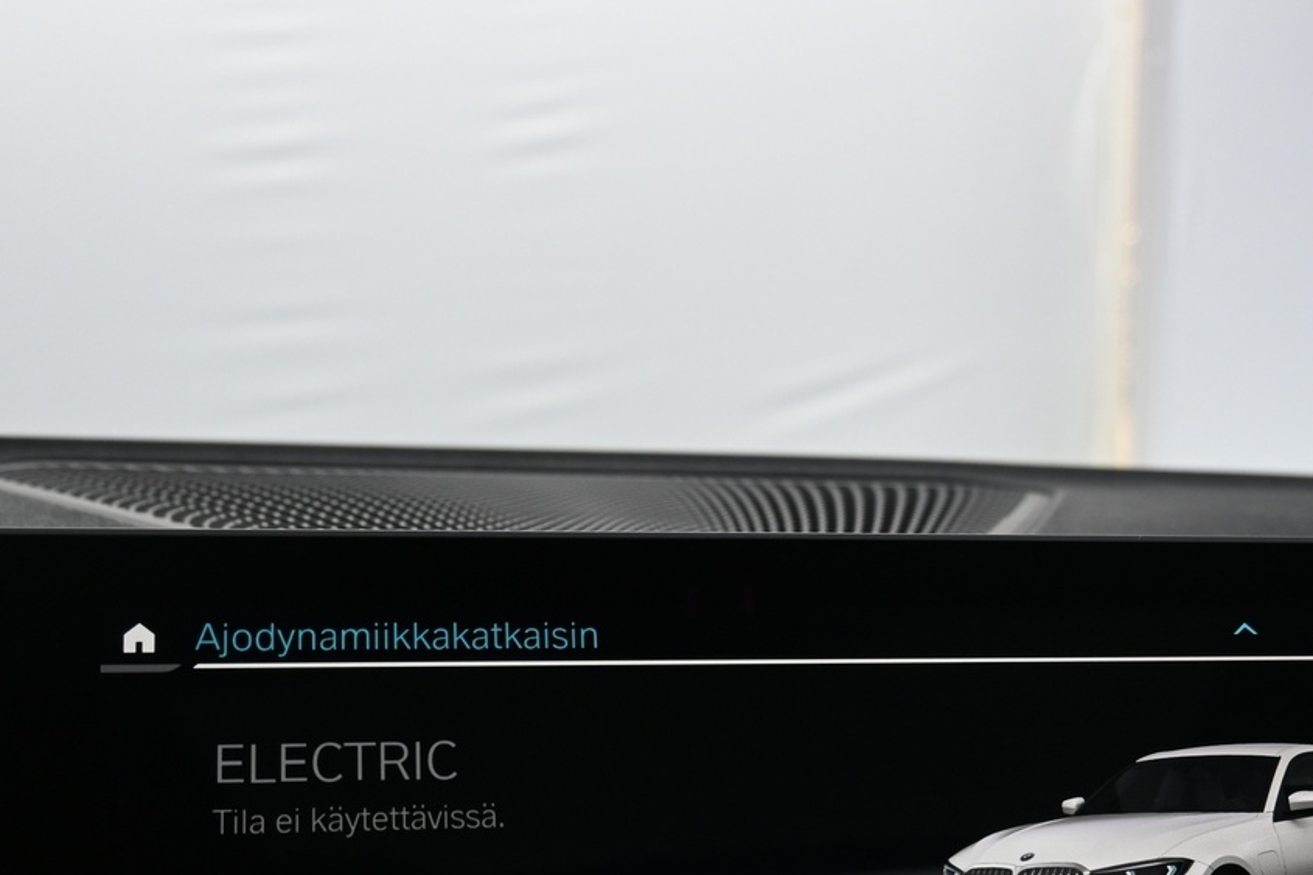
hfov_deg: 42.4
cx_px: 830
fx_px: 1677
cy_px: 807
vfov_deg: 28.0
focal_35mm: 46
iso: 500
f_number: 4
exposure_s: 1/60
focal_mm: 16
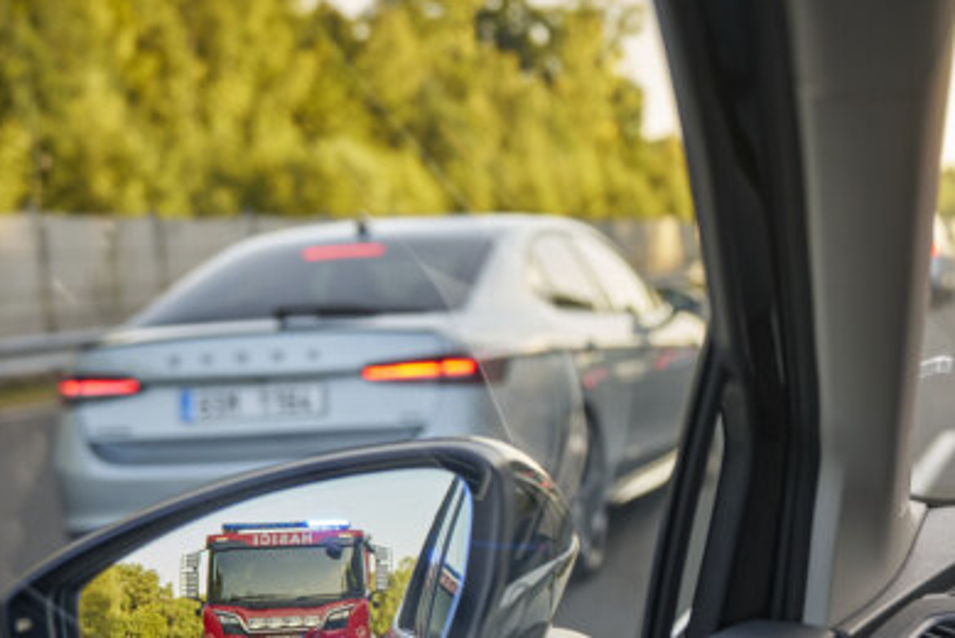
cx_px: 788
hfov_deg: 27.1
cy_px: 501
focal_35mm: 73
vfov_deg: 18.5
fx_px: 1938
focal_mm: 37
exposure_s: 1/200
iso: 200
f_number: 3.2
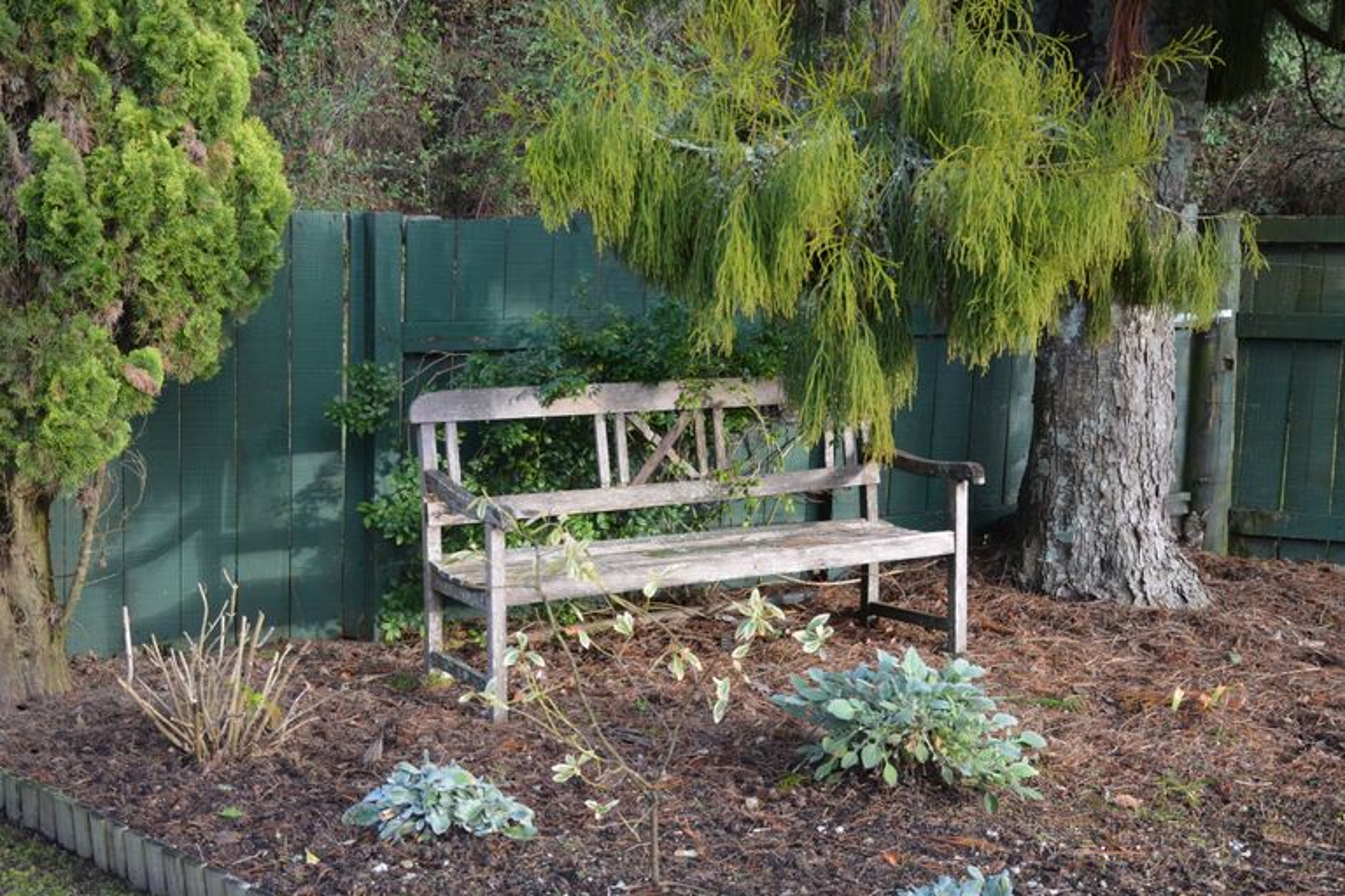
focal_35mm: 48
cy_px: 448
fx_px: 1793
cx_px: 672
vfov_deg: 28.1
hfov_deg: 41.1
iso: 400
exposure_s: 1/125
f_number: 5.6
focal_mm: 32
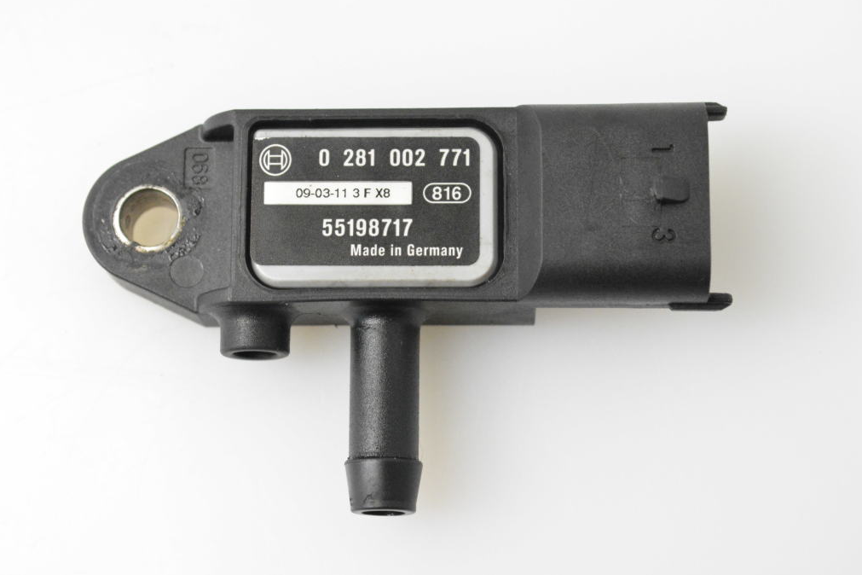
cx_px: 428
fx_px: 1999
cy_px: 285
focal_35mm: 84
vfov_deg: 16.4
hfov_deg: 24.3
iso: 6400
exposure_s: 1/250
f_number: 8
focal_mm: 55
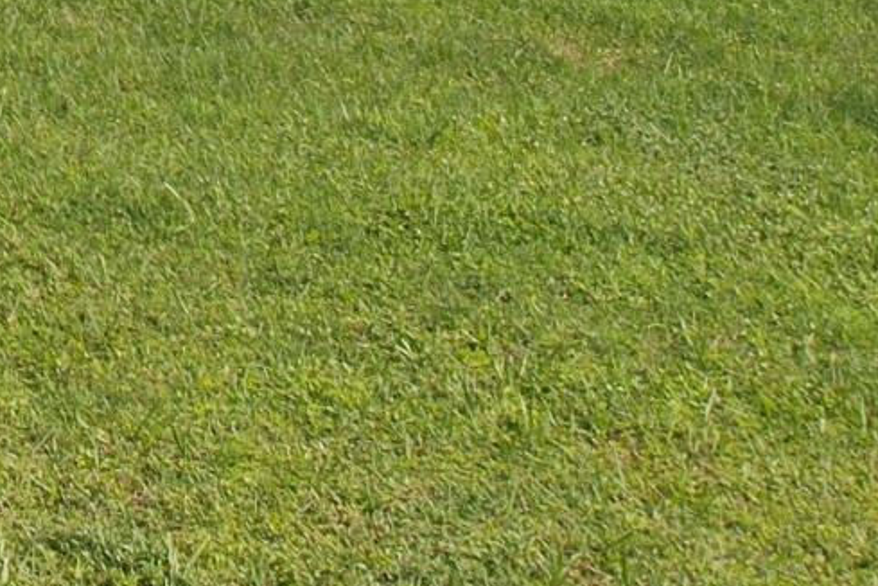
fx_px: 3292
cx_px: -794
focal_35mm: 135
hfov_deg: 13.4
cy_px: -940
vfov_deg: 8.9
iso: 100
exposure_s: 1/100
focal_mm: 8.4
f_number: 2.8
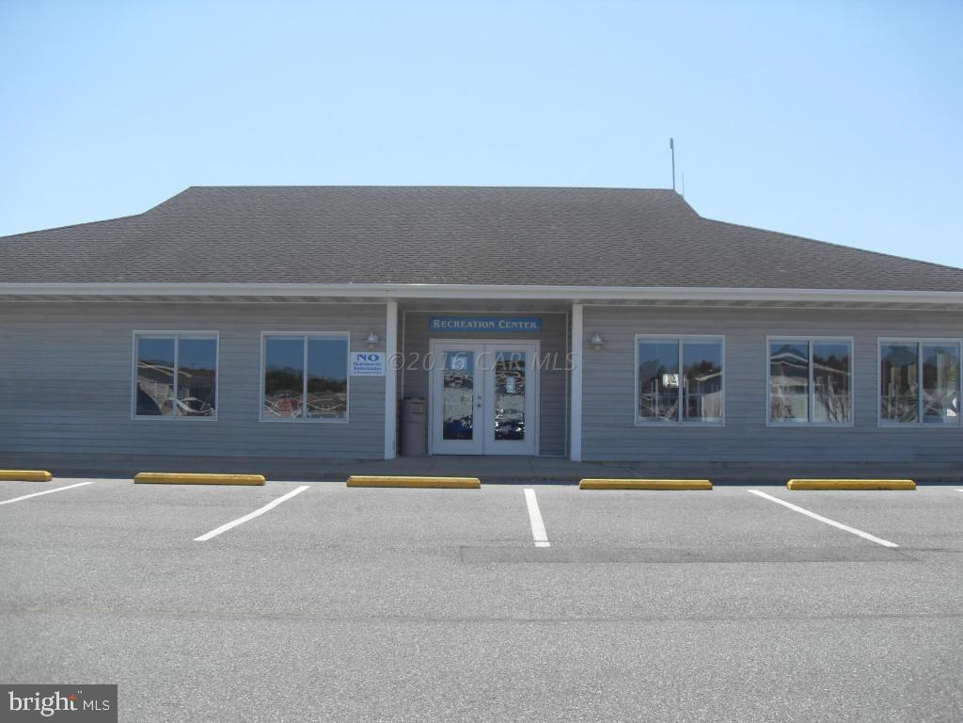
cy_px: 362
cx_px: 482
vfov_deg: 40.7
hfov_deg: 52.6
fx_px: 974
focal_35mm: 35
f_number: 7
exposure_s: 1/250
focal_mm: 6.3
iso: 80
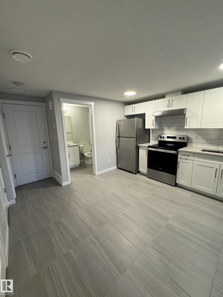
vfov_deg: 102.1
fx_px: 120
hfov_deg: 85.7
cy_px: 148
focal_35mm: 14
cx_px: 112
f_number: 2.2
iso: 250
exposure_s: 1/120
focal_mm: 2.22
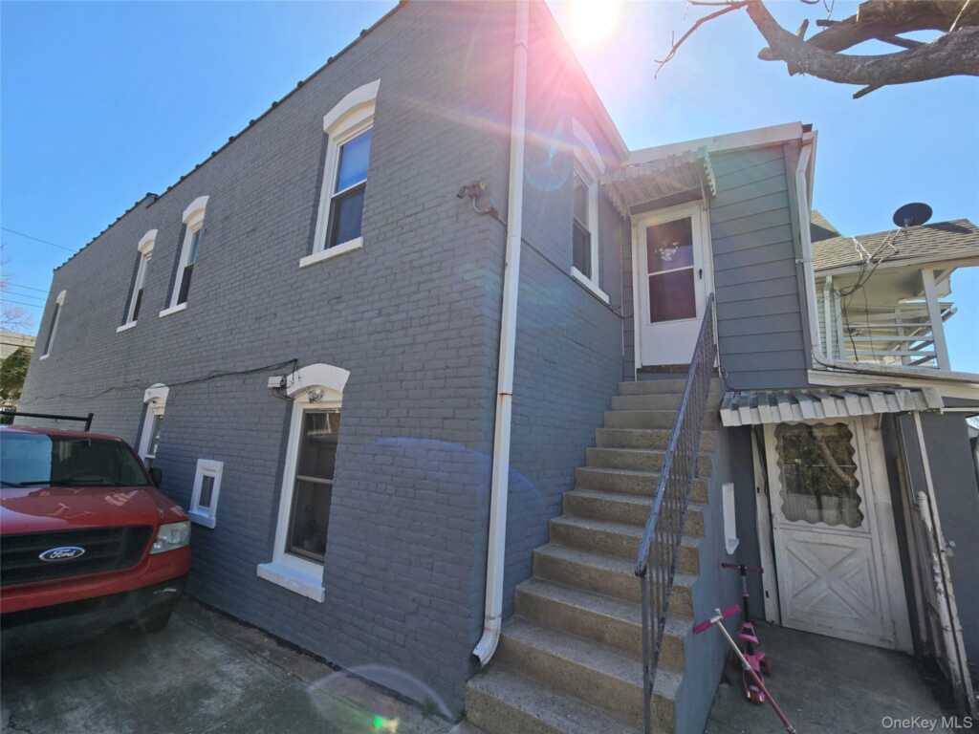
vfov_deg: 89.9
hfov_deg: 106.2
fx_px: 368
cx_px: 490
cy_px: 367
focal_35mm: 13
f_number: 2.2
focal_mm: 2.2
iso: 50
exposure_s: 1/1111
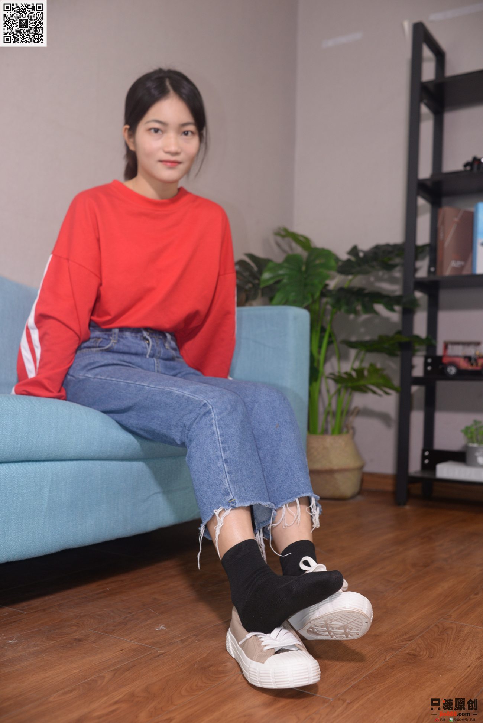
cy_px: 362
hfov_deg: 37.9
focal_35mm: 35
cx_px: 242
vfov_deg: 54.4
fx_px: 704
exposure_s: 1/80
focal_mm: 35
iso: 640
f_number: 5
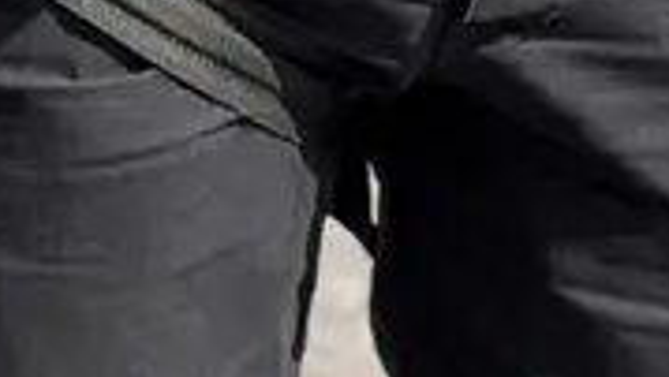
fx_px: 7261
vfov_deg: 2.9
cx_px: -546
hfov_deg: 5.2
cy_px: -1347
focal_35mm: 409
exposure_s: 1/1923
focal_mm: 6.76
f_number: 1.78
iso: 64
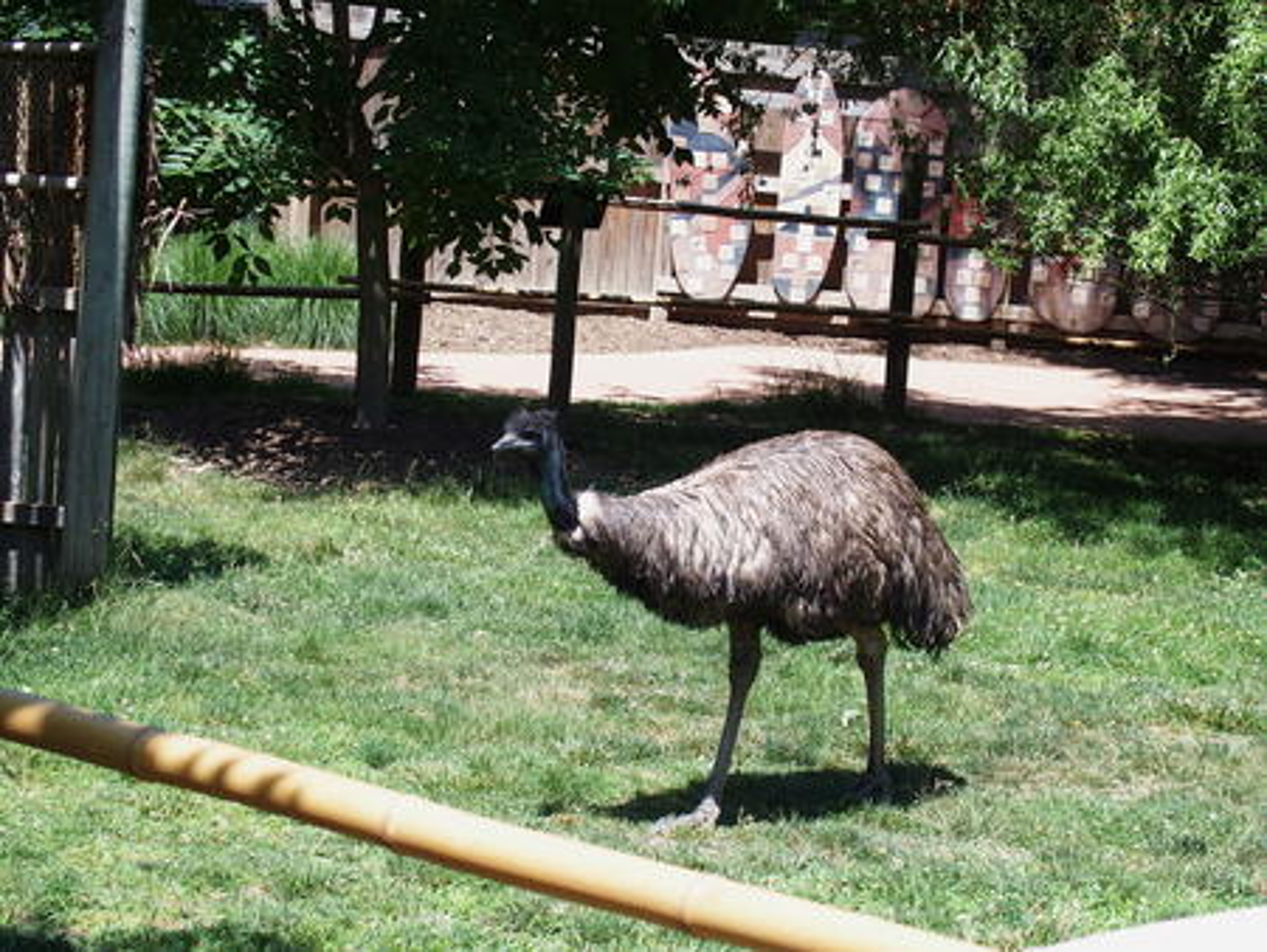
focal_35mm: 76
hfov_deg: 25.6
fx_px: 2783
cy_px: 476
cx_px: 634
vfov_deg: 19.4
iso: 100
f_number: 3.5
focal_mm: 16.1
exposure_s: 1/400
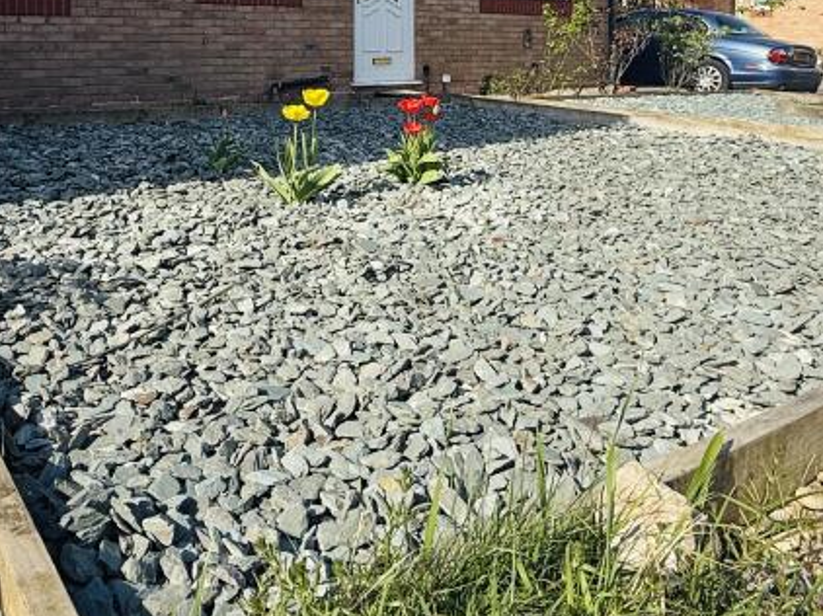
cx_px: 357
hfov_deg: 53.8
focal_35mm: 34
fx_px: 808
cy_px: 62
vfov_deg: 38.9
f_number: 2.2
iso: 50
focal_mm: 2.22
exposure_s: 1/1368
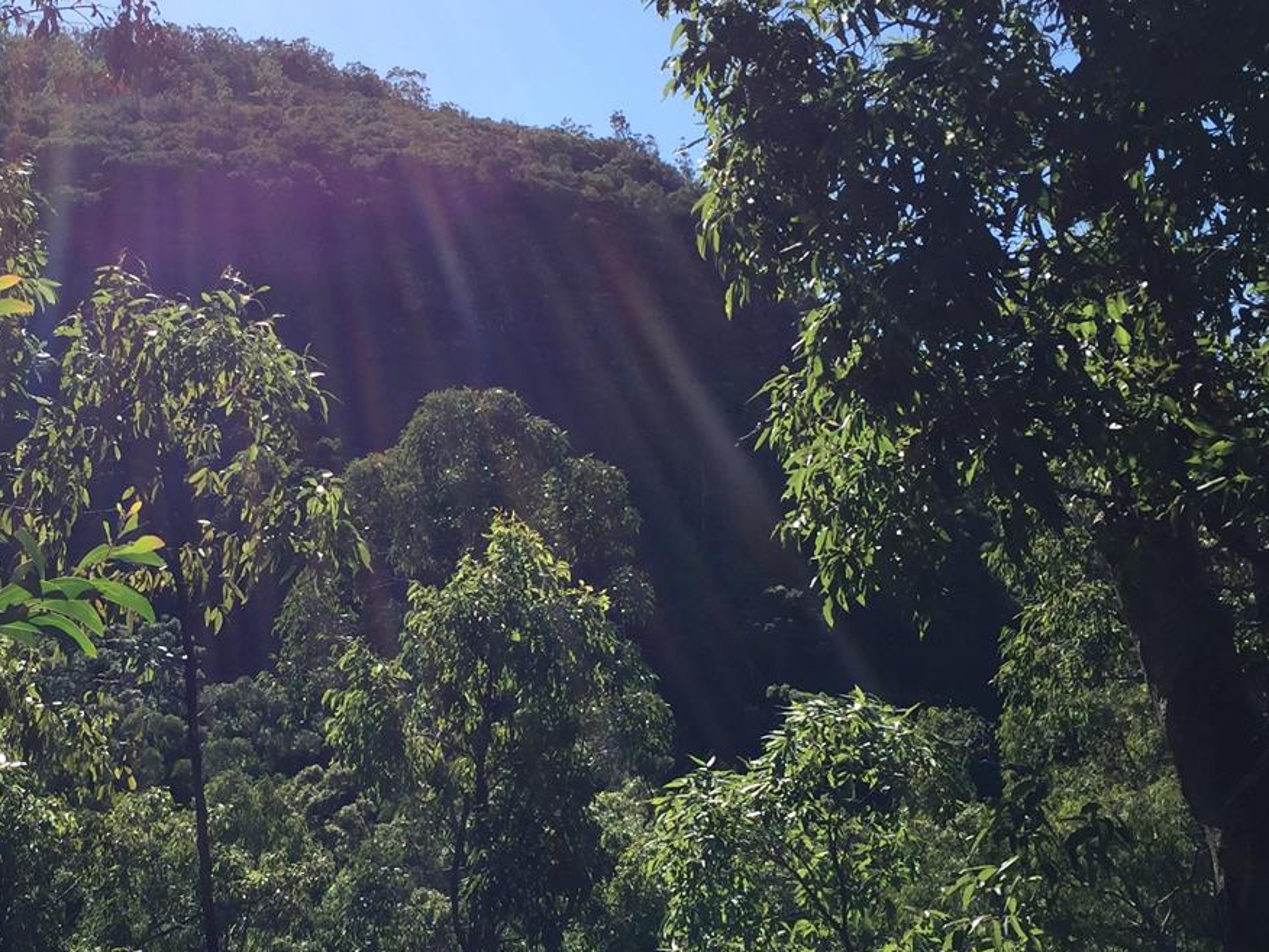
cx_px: 375
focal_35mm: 54
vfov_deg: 27.0
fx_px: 1980
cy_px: 558
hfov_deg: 35.0
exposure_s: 1/1582
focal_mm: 4.15
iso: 32
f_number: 2.2
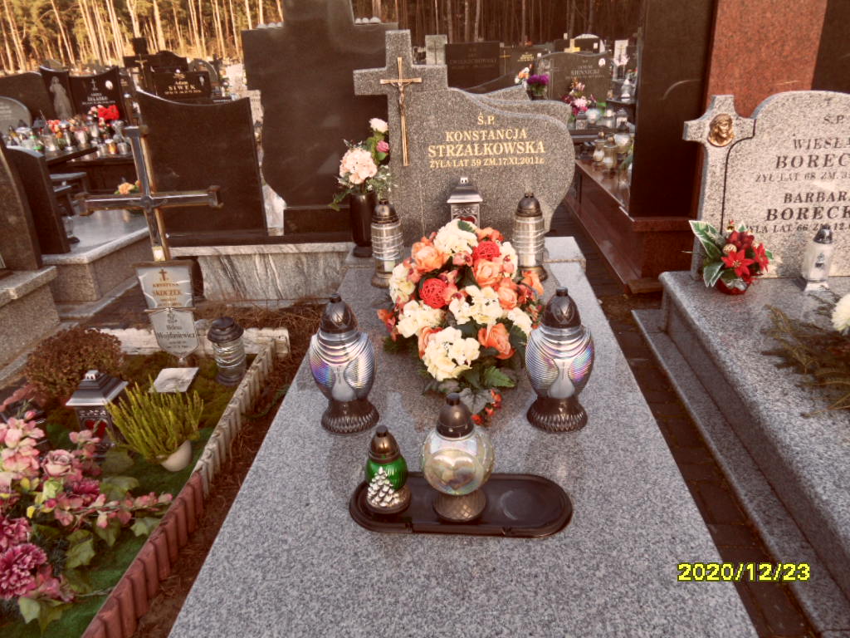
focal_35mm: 24
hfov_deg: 71.6
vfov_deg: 56.8
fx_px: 589
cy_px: 319
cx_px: 425
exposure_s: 1/125
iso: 80
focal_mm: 3.9
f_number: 3.2
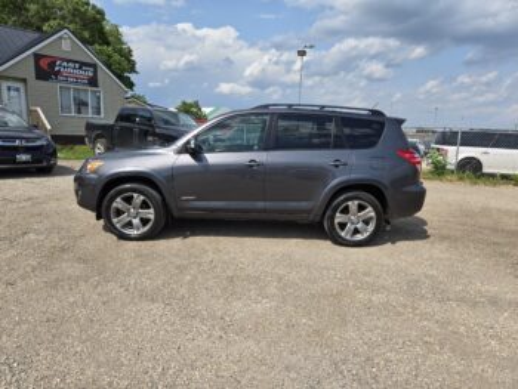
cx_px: 259
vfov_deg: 58.9
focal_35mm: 23
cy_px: 194
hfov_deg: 73.9
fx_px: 344
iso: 32
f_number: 1.8
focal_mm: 5.4
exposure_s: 1/2921
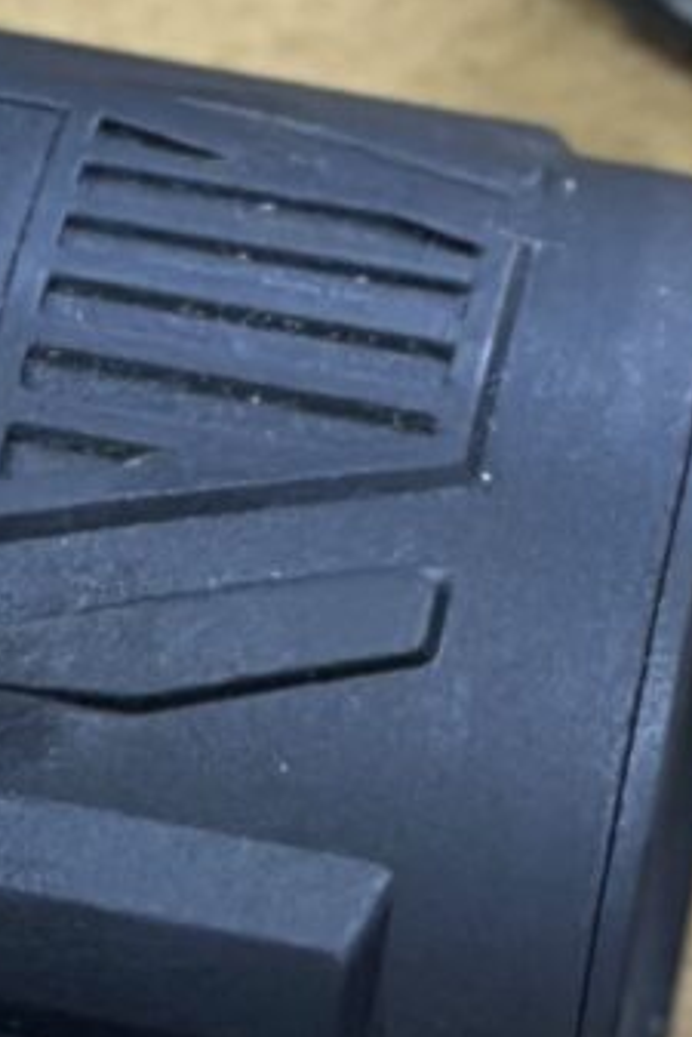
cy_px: 382
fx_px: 10916
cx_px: -541
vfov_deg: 5.4
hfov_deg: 3.6
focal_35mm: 379
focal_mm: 6.86
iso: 250
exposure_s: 1/50
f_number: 1.78
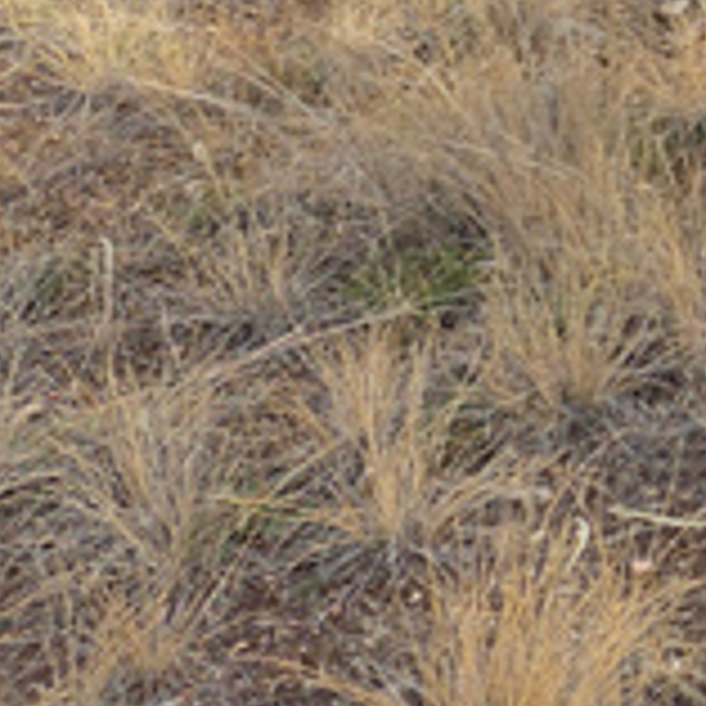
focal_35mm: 133
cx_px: 1943
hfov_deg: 10.4
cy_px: -778
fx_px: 3069
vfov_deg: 11.6
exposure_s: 1/2551
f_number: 1.7
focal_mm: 6.3
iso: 80
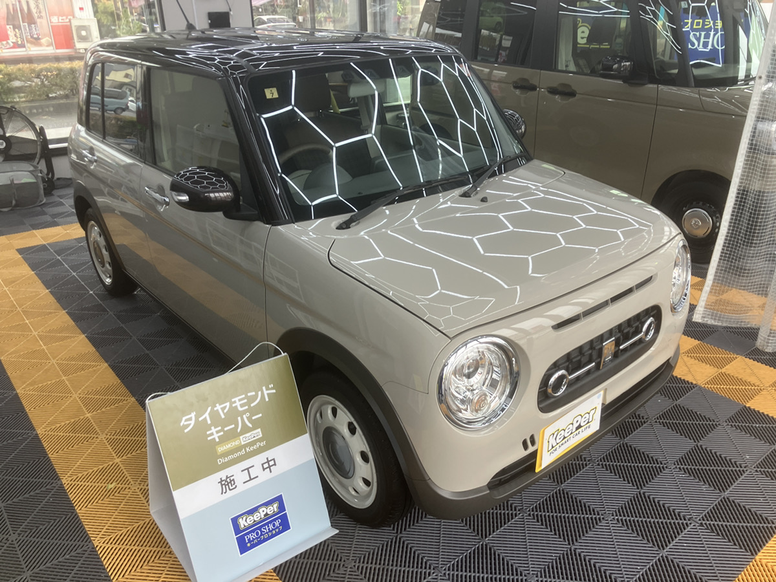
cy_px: 291
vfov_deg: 49.7
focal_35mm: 28
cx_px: 388
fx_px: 628
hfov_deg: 63.4
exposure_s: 1/120
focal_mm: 3.99
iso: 32
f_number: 1.8
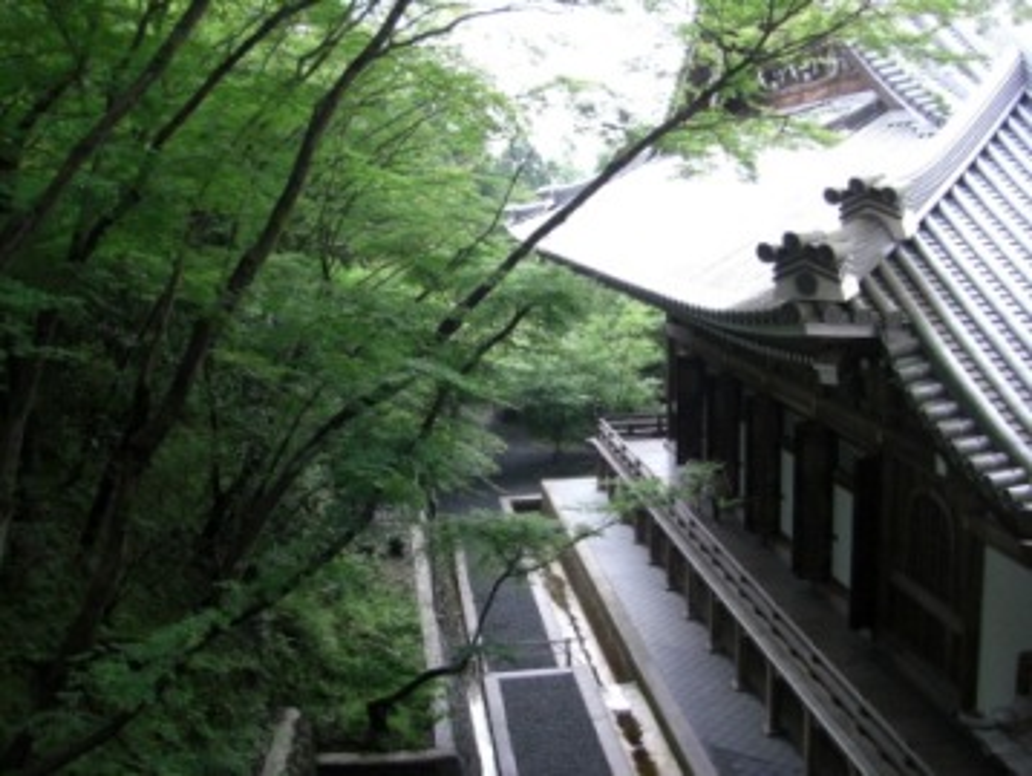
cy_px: 388
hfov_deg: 48.9
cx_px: 516
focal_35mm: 38
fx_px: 1134
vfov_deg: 37.8
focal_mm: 6.3
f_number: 3.4
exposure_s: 1/125
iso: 200
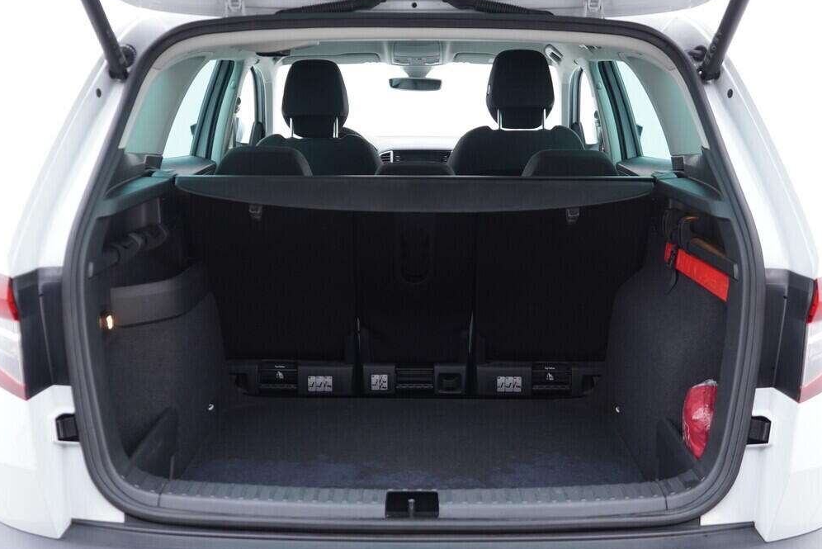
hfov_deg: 51.9
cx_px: 413
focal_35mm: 37
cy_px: 274
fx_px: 845
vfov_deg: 36.0
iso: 320
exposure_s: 1/40
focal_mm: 24
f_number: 2.8
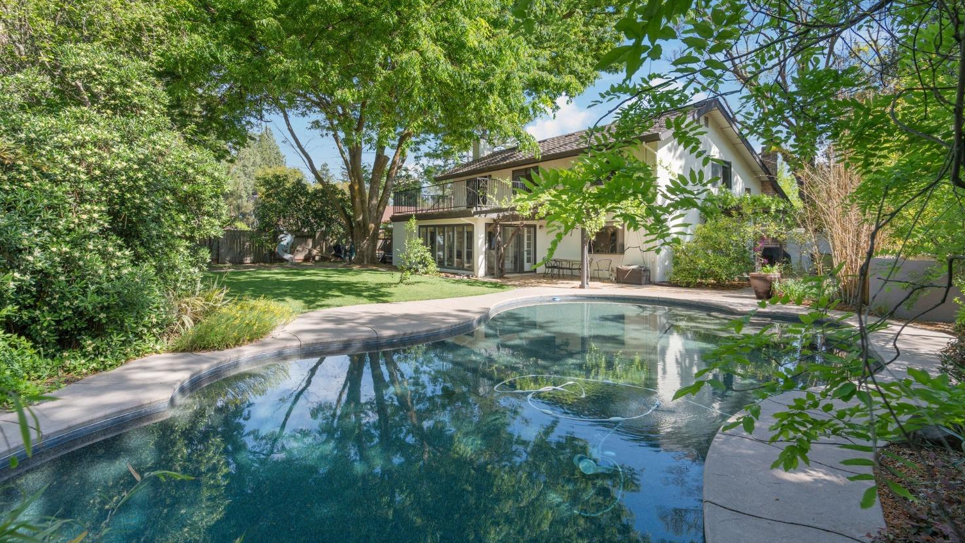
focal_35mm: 17
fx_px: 435
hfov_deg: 95.9
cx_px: 480
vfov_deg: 63.7
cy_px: 234
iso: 320
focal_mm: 16
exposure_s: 1/60
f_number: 8
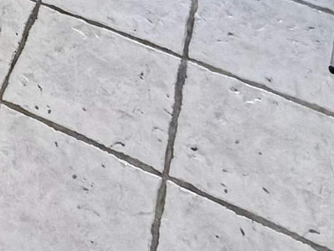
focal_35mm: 82
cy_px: -415
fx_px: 791
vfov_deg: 12.4
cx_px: -215
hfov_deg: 19.5
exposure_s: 1/120
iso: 250
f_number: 2.2
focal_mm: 2.22
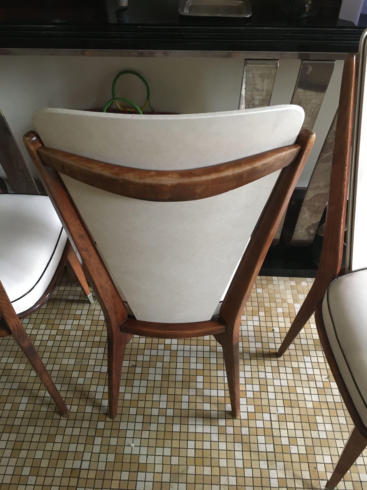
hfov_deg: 48.2
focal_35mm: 29
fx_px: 410
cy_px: 245
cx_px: 184
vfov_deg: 61.7
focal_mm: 4.15
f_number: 2.2
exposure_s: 1/17
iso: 200
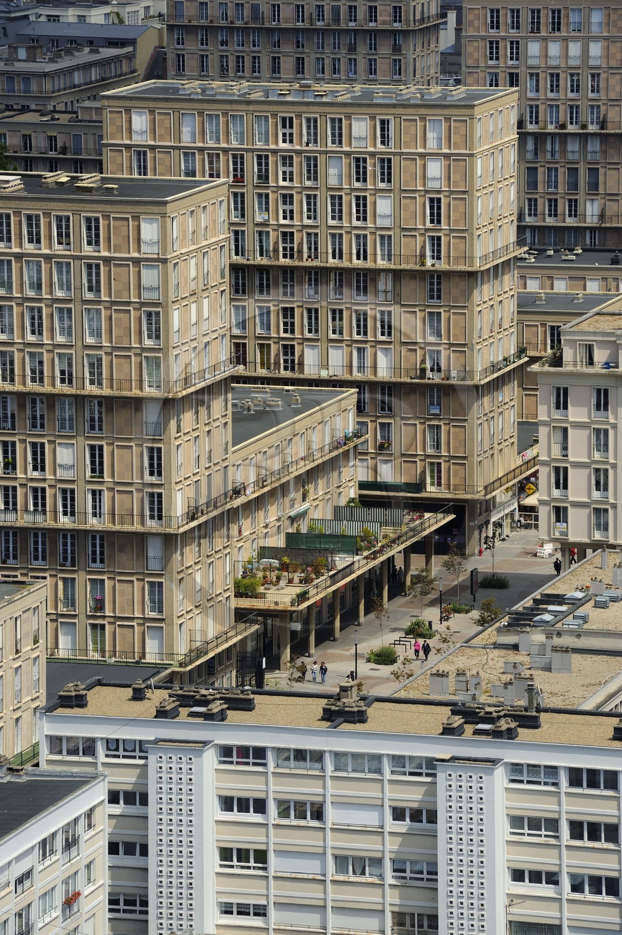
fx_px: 5192
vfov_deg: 10.3
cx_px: 311
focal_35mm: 200
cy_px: 468
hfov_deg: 6.9
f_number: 13
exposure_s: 1/250
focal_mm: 200
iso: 200
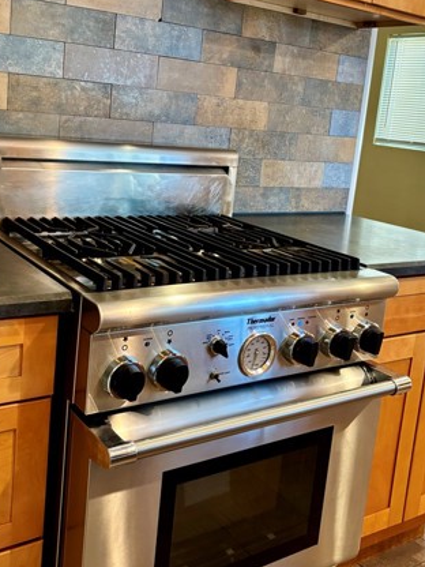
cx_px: 198
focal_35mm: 40
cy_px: 219
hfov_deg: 35.9
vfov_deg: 46.5
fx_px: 655
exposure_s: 1/60
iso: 250
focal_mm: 5.96
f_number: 1.6
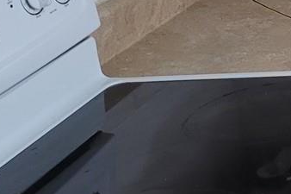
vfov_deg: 10.1
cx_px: 607
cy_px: -167
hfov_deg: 13.4
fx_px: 1034
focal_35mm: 128
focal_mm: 5.4
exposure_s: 1/40
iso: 200
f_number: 1.8
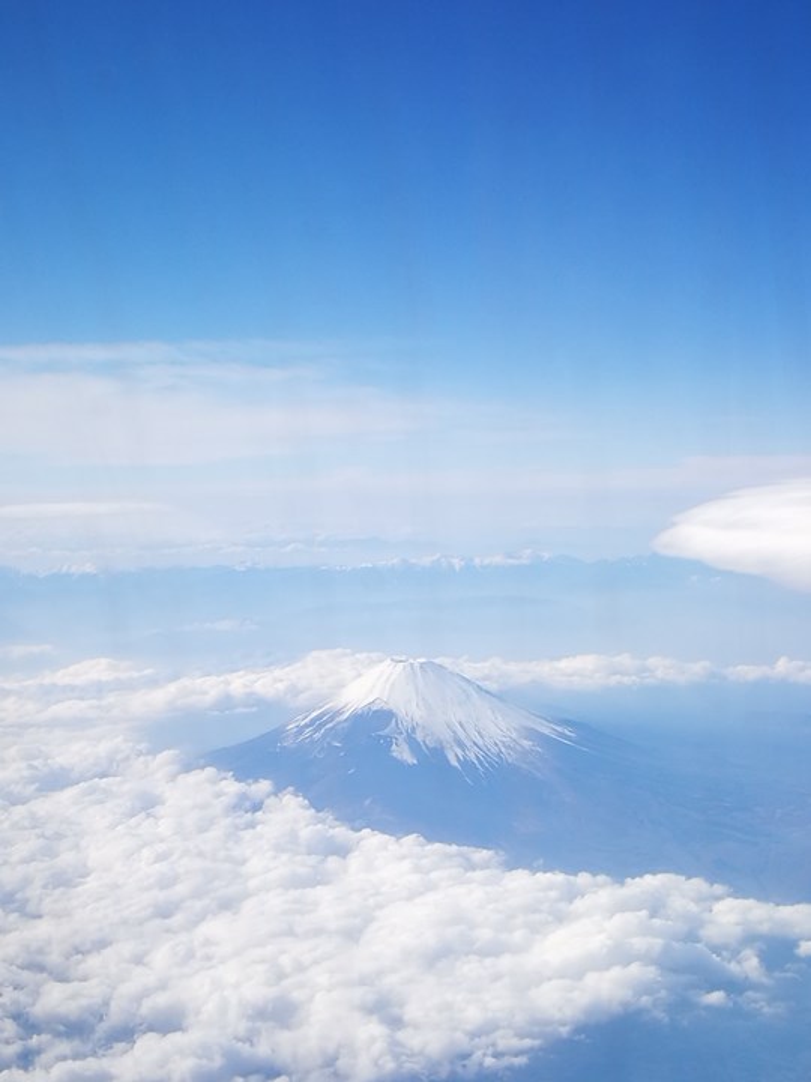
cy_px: 541
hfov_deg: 22.6
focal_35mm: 65
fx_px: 2030
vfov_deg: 29.8
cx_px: 406
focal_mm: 4.5
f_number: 2.2
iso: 50
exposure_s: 1/1416
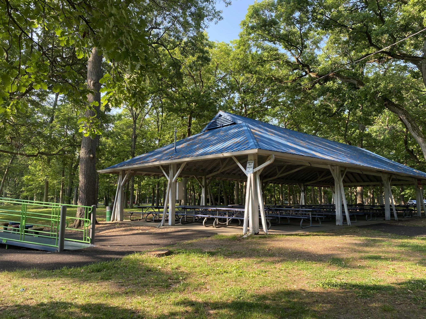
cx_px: 213
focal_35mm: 26
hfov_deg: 67.3
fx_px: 320
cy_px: 160
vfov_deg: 53.1
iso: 32
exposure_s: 1/263
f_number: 1.8
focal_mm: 4.25
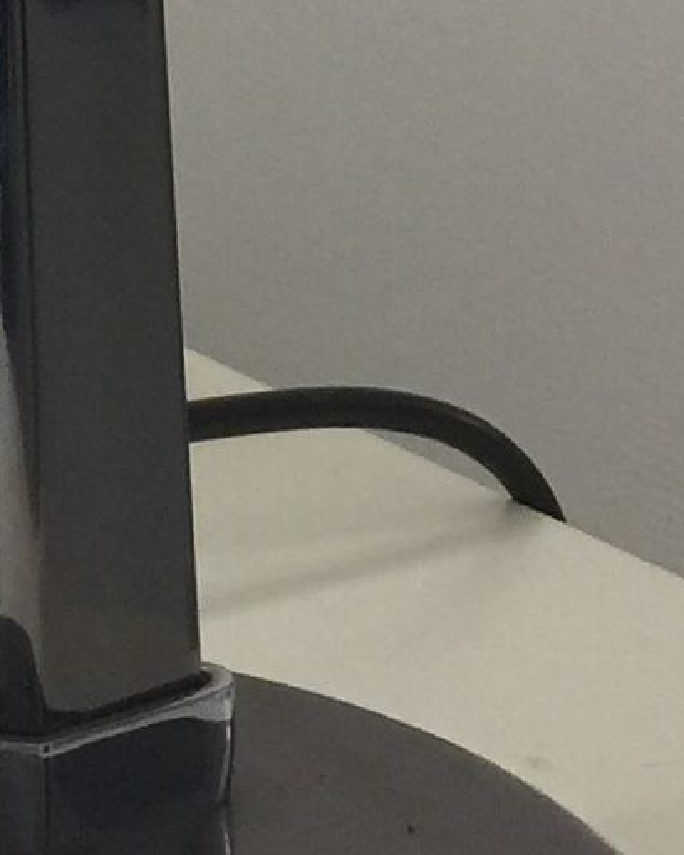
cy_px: -1049
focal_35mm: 181
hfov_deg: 8.5
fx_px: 4580
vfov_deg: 9.7
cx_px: -126
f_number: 2.2
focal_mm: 4.15
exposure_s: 1/33
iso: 50
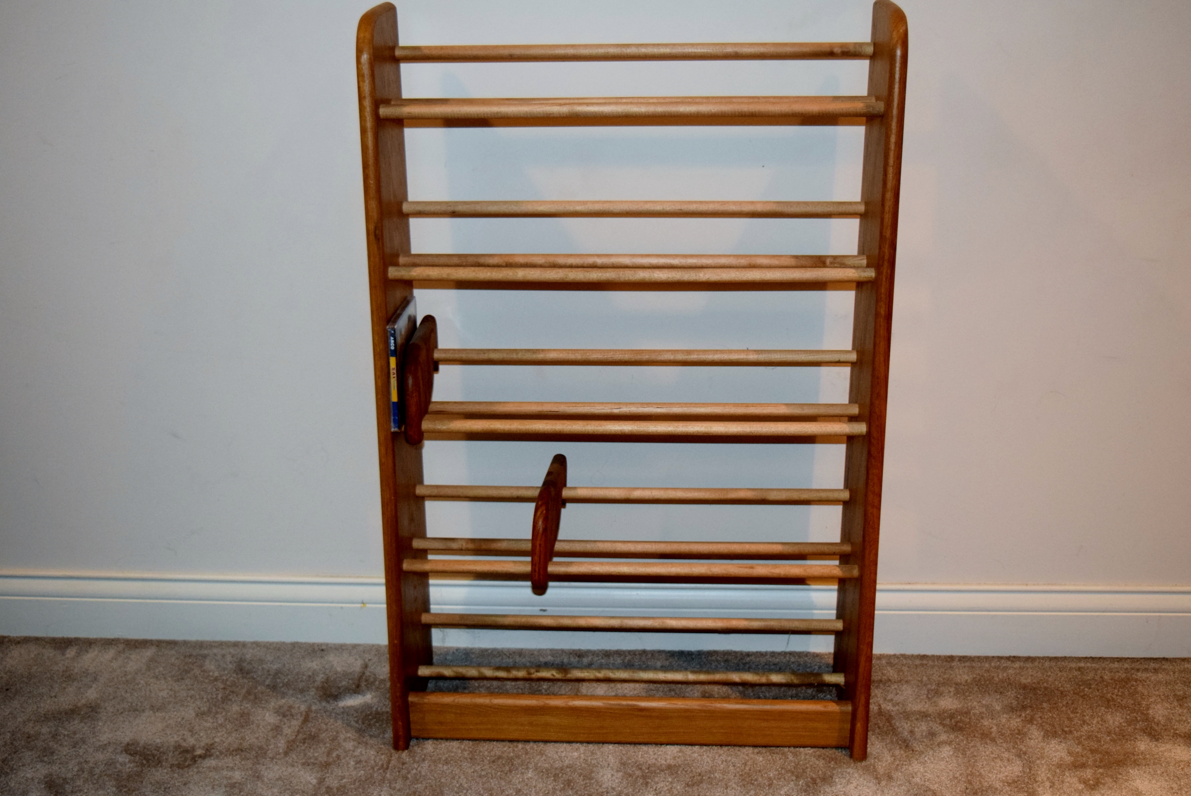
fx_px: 1391
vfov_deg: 31.9
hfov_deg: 46.4
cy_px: 398
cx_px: 596
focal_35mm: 42
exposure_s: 1/60
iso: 2200
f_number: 4.2
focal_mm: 28
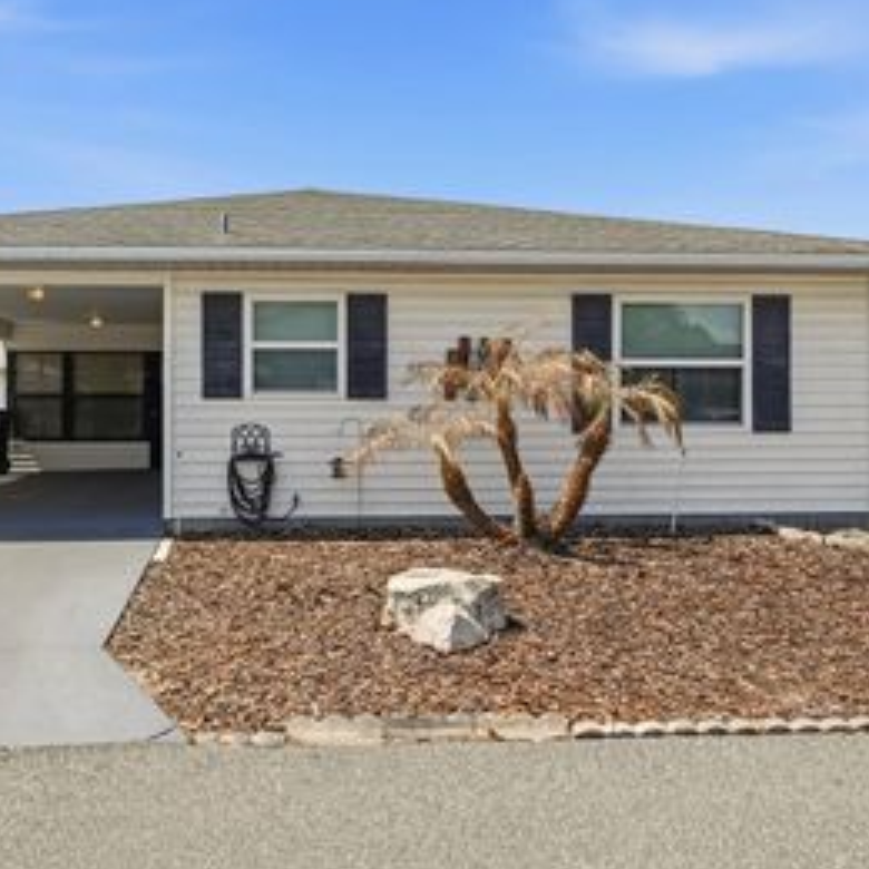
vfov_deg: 51.3
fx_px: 904
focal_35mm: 32
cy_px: 414
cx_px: 318
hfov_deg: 50.8
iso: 100
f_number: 7.1
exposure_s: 1/4000
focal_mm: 13
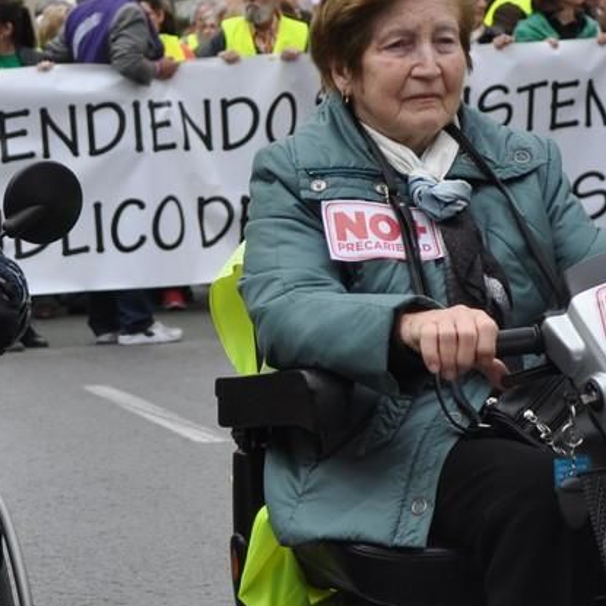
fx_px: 3268
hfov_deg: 10.6
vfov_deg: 10.6
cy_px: 384
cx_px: 155
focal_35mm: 165
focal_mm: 42
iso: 400
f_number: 5.3
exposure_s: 1/1250
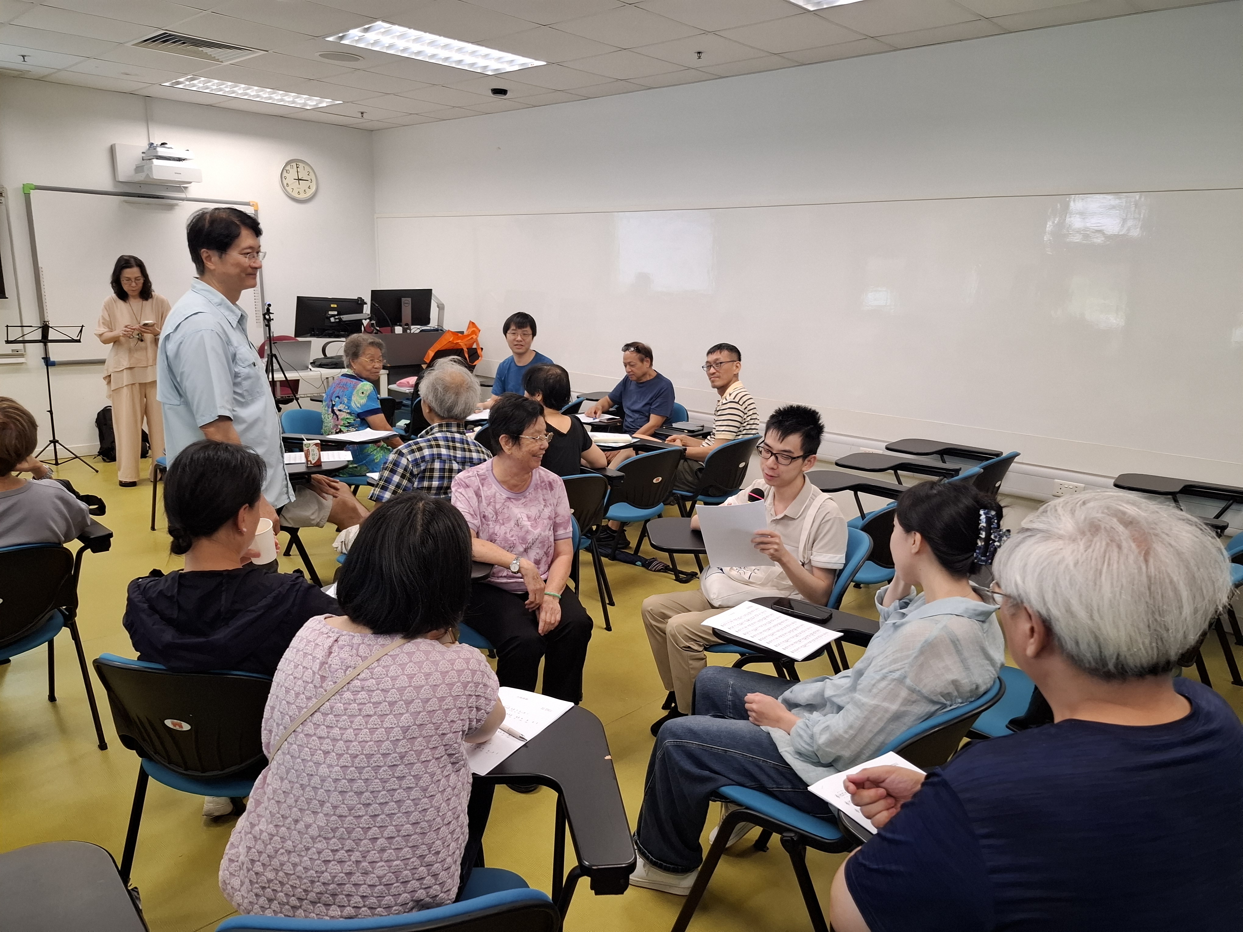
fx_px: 826
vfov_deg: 58.9
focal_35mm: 23
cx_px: 622
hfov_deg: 73.9
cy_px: 466
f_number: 1.8
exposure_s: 1/100
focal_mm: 5.54
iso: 320
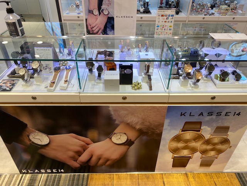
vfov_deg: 53.1
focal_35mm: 26
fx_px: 186
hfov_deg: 67.3
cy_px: 93
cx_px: 124
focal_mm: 4.25
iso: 50
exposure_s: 1/120
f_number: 1.8
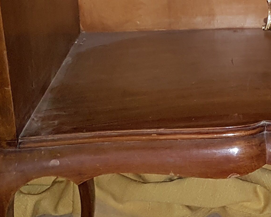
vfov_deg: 16.7
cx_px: 364
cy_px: -21
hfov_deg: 19.6
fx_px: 714
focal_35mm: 89
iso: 160
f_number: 1.7
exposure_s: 1/31
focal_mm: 4.2
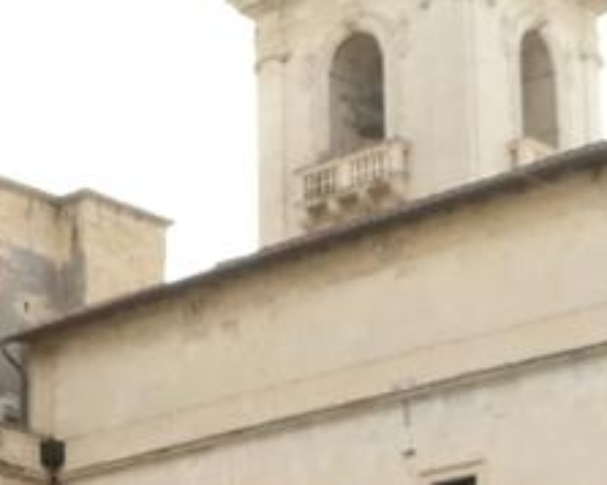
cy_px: 608
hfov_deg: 15.3
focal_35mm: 121
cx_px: -151
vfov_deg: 12.4
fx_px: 2172
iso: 50
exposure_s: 1/332
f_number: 2.2
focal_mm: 4.5
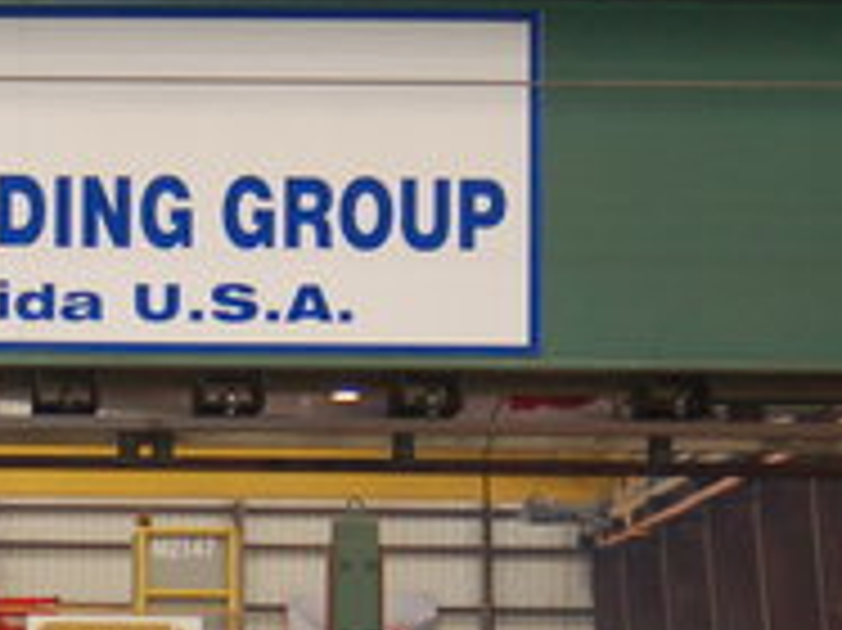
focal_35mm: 234
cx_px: -306
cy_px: 918
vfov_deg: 6.3
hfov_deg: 8.3
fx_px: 5688
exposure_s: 1/60
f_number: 3.8
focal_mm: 38
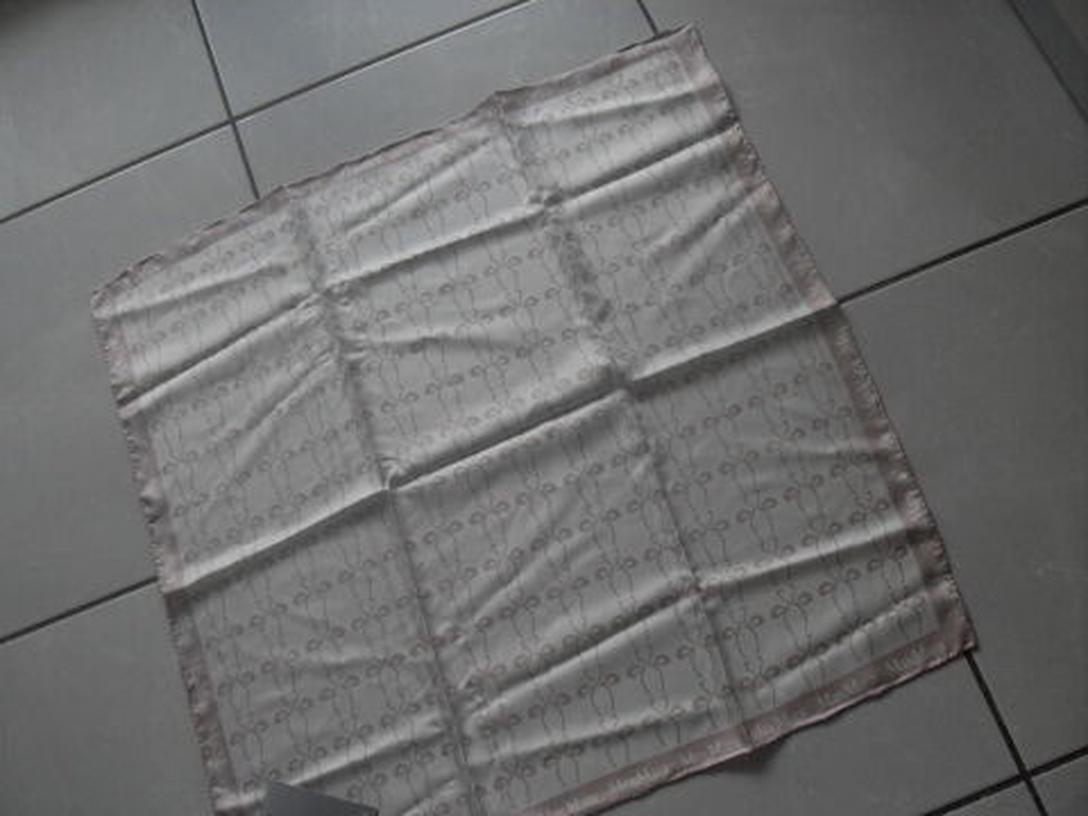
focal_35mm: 37
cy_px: 408
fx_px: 1163
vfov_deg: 38.7
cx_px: 544
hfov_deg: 50.1
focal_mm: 6.3
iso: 100
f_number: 2.8
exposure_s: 1/60
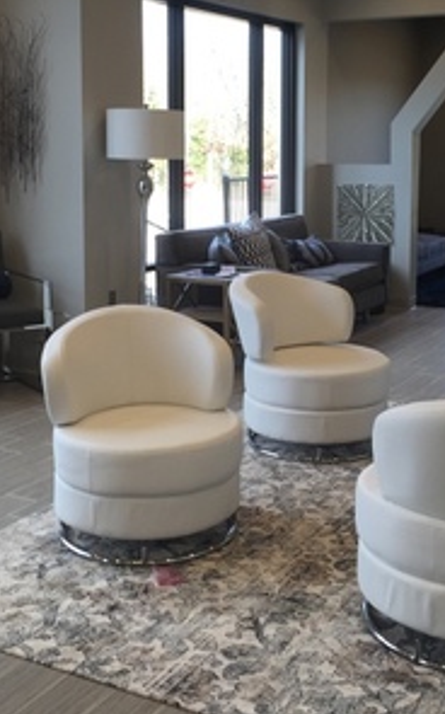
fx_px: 972
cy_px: 249
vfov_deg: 39.9
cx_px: 237
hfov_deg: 25.8
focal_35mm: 50
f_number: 2.2
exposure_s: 1/60
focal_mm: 4.15
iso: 40
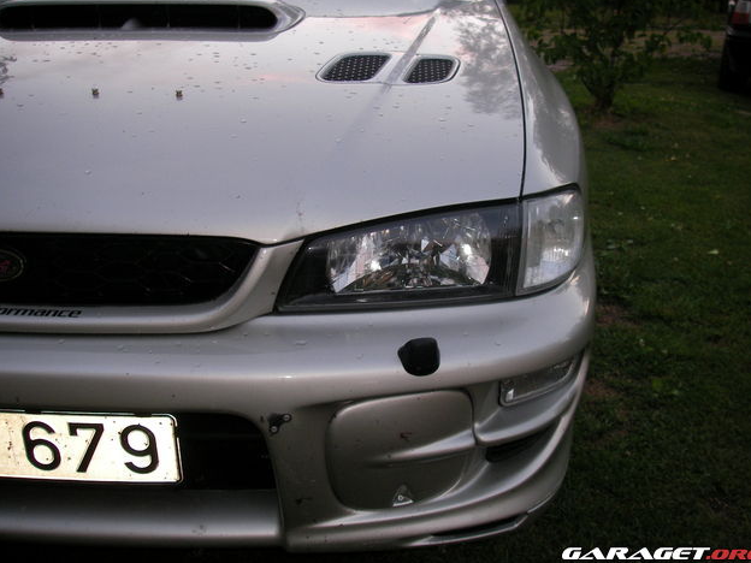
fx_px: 846
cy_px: 277
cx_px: 383
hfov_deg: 47.9
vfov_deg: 36.8
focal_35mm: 39
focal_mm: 6.3
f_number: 3.3
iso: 50
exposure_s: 1/30
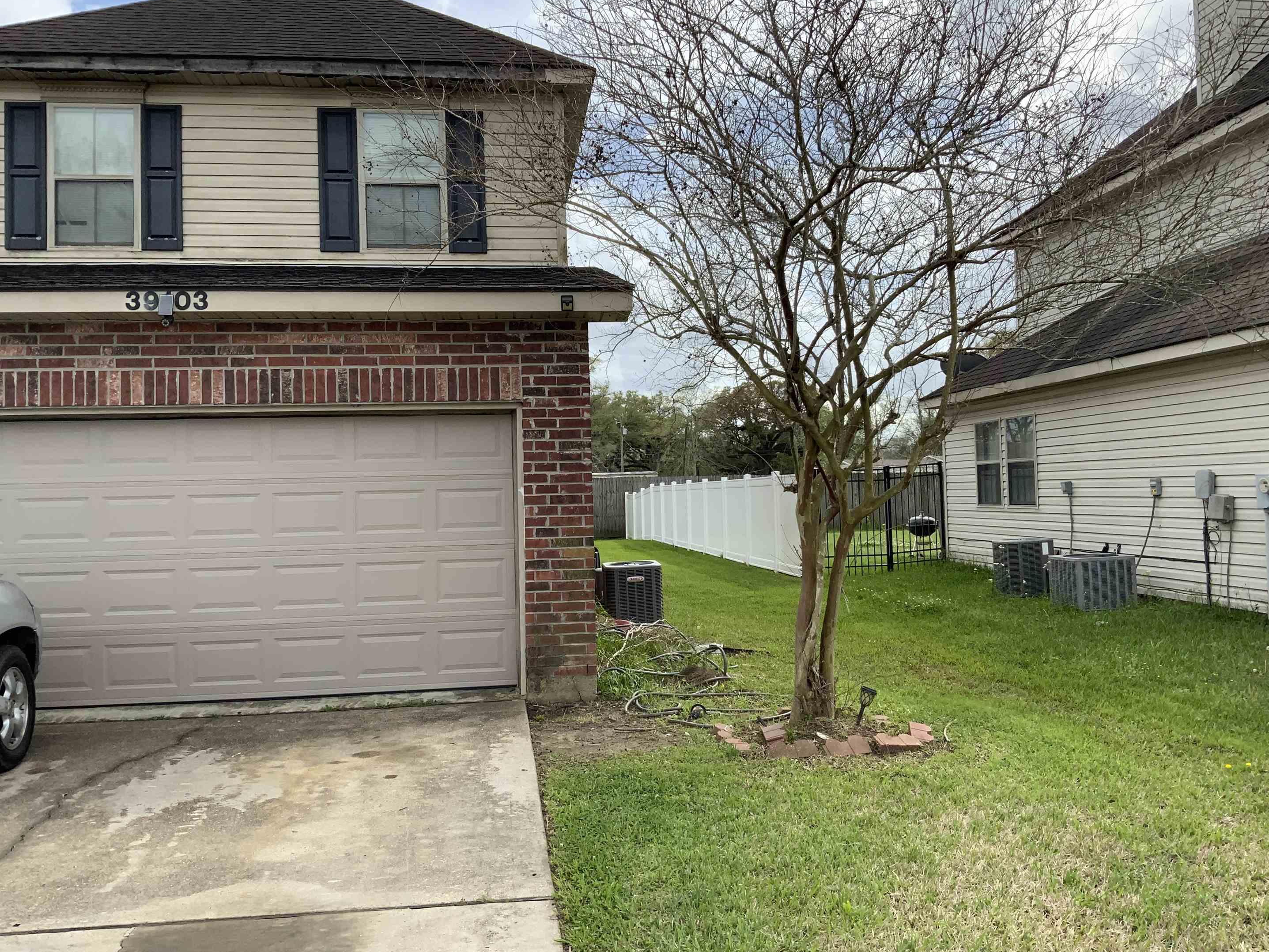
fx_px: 1136
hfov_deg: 58.3
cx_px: 650
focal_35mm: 31
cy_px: 467
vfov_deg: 45.4
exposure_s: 1/1342
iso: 16
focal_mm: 3
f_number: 1.8
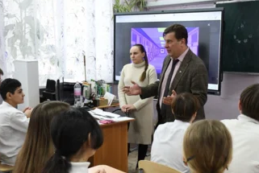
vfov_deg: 24.3
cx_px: 125
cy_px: 95
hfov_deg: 35.6
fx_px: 403
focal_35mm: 56
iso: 3200
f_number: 5.6
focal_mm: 30
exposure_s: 1/200
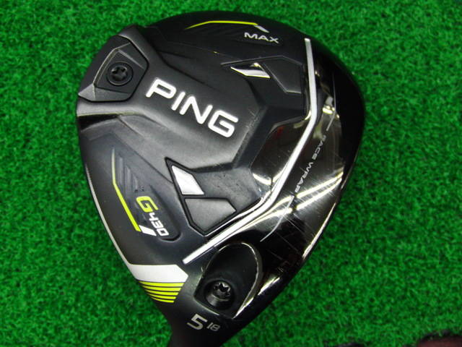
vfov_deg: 38.7
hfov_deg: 50.1
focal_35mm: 37
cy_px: 174
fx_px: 494
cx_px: 231
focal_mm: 6.42
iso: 400
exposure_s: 1/50
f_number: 3.6
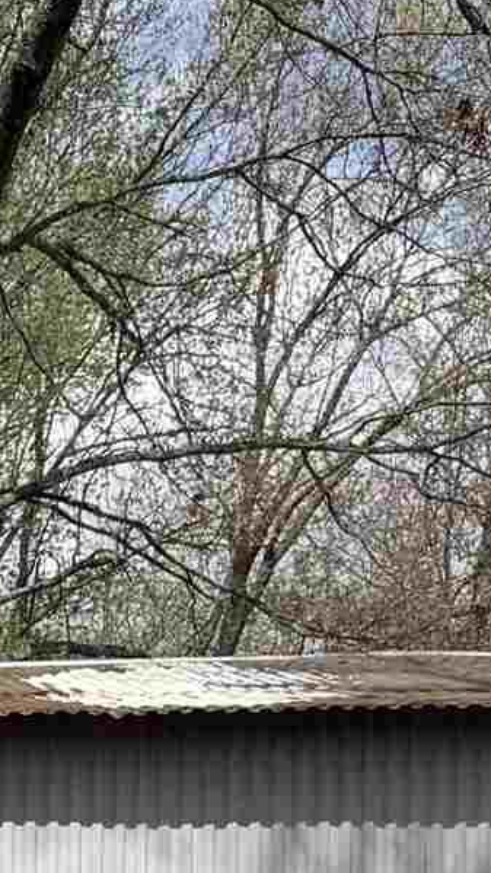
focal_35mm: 134
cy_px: 1274
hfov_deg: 8.5
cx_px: -536
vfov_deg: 15.0
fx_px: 3101
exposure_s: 1/6173
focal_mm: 6.76
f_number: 1.78
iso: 80
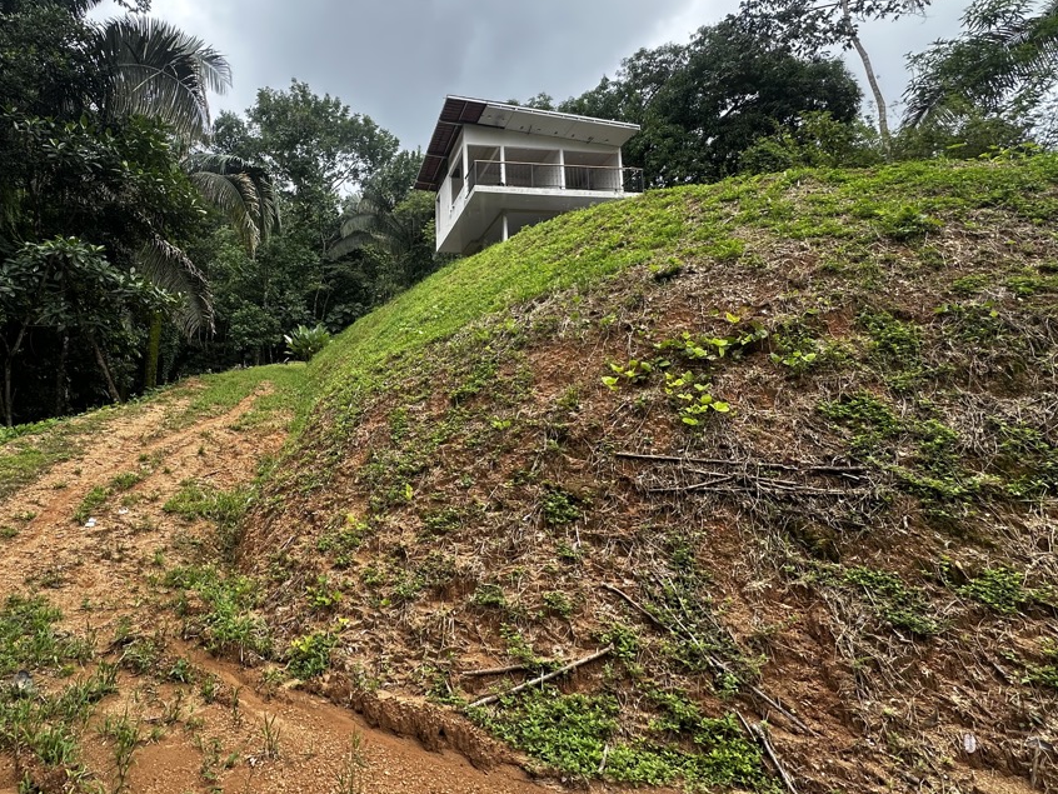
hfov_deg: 80.2
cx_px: 395
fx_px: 611
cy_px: 321
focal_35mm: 20
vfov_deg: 65.4
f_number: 2.2
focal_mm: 2.22
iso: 40
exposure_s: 1/349
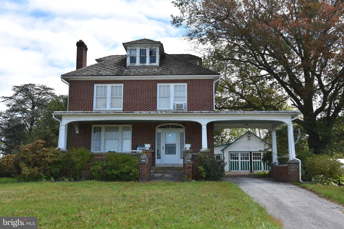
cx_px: 172
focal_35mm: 36
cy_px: 114
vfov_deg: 36.9
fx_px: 344
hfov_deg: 53.1
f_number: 7.1
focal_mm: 24
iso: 100
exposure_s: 1/250
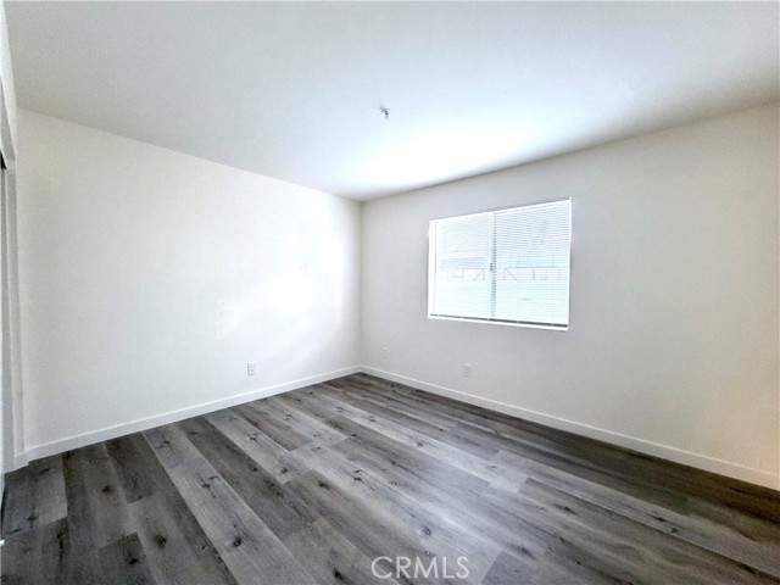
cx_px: 390
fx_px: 315
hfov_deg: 102.1
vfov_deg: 85.7
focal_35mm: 14
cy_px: 292
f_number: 2.2
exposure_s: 1/71
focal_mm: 2.22
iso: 320
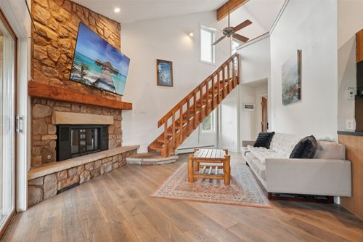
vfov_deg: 72.0
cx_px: 182
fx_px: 166
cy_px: 121
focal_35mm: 16
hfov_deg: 95.0
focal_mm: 11
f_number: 8
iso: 800
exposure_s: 1/20
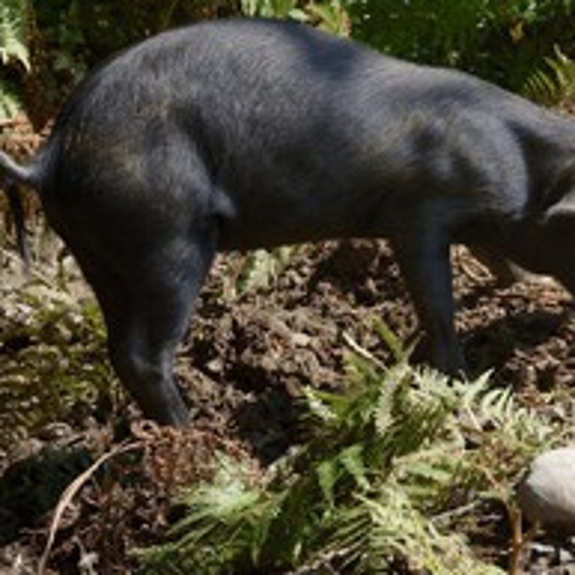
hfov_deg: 8.4
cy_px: 185
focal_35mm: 207
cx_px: 602
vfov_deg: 8.4
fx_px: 3890
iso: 400
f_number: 13
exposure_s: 1/320
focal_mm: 112
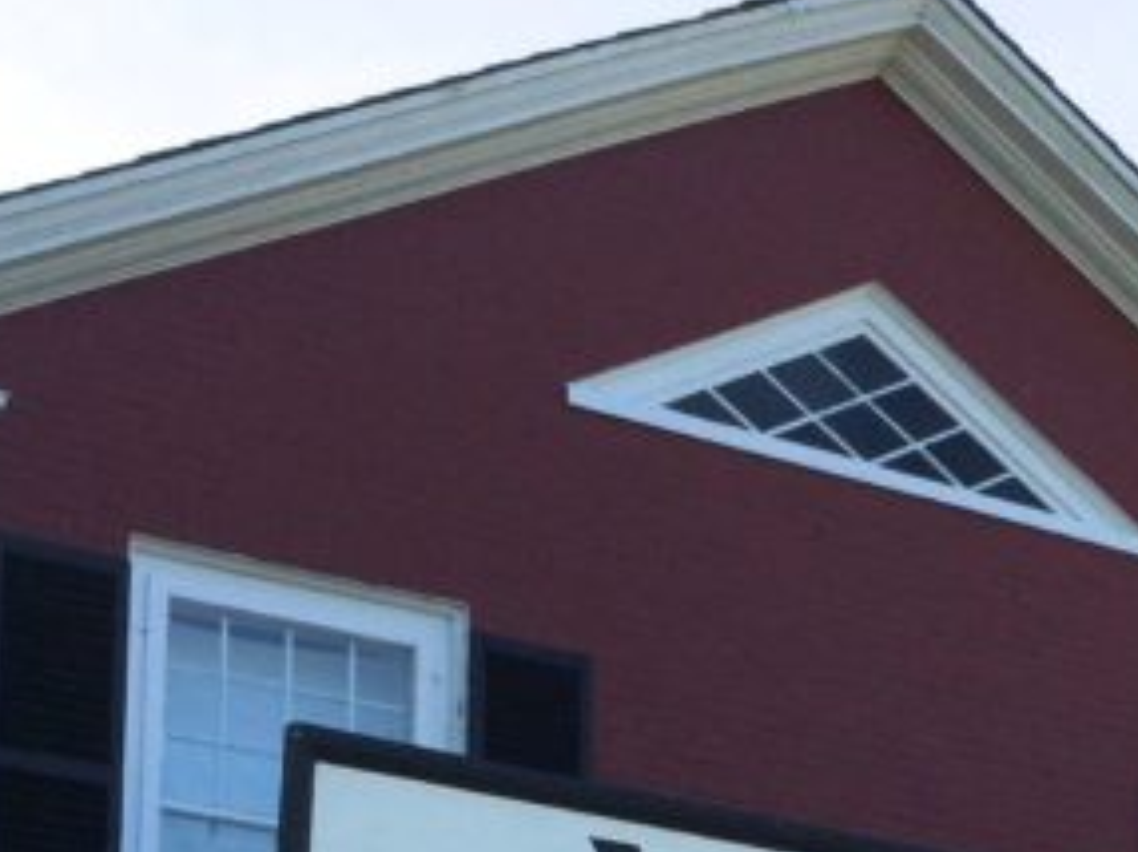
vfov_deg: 13.6
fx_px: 3416
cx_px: 1062
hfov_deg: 18.5
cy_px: 1147
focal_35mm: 104
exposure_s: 1/1325
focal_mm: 4.15
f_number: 2.2
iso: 32
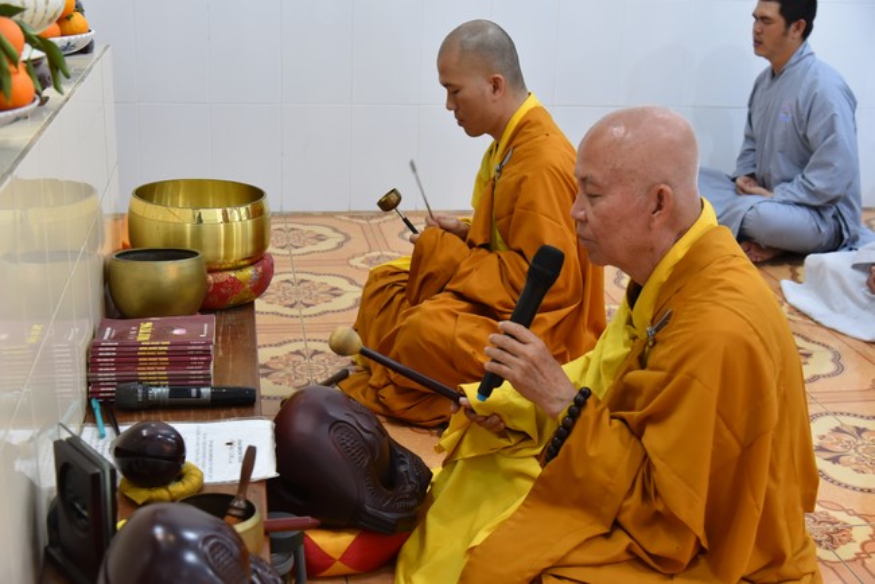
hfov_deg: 41.1
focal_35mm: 48
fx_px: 1167
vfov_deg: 28.1
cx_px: 438
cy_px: 292
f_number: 5
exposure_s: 1/100
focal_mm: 48
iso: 1600
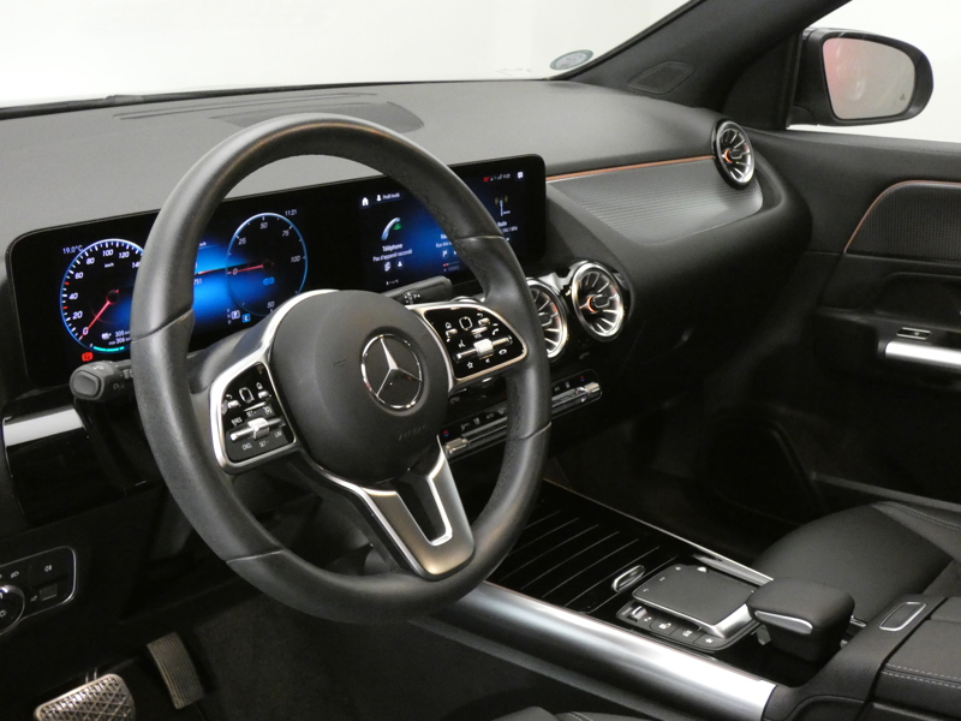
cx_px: 480
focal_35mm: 43
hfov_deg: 43.9
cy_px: 360
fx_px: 1194
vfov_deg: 33.6
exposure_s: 1/20
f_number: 3.7
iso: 1600
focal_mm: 7.8
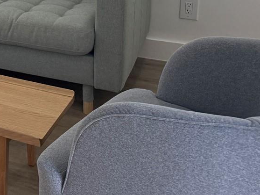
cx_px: -110
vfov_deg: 19.8
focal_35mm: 69
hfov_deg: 23.5
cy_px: -49
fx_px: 518
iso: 200
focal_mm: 6.76
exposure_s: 1/240
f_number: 1.78
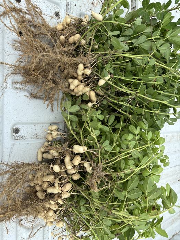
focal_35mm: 26
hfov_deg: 53.1
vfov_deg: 67.3
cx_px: 90
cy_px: 120
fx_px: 180
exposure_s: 1/1845
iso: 50
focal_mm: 5.96
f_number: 1.6
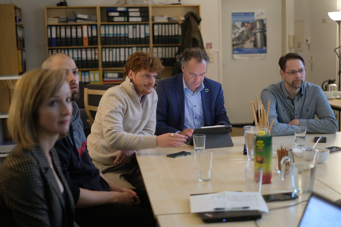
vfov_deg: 25.5
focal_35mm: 53
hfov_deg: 37.5
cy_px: 114
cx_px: 170
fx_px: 502
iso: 400
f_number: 1.4
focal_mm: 35
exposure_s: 1/70
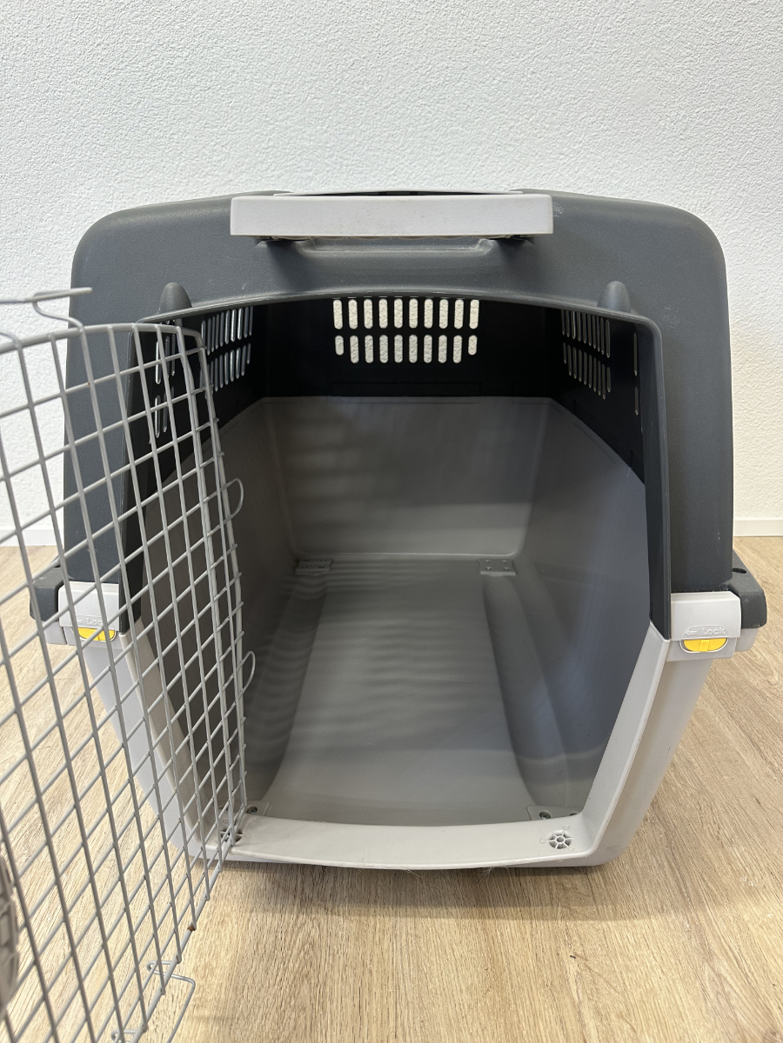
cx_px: 392
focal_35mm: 24
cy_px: 522
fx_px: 724
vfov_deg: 71.6
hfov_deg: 56.8
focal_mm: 6.9
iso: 160
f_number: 1.8
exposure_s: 1/50
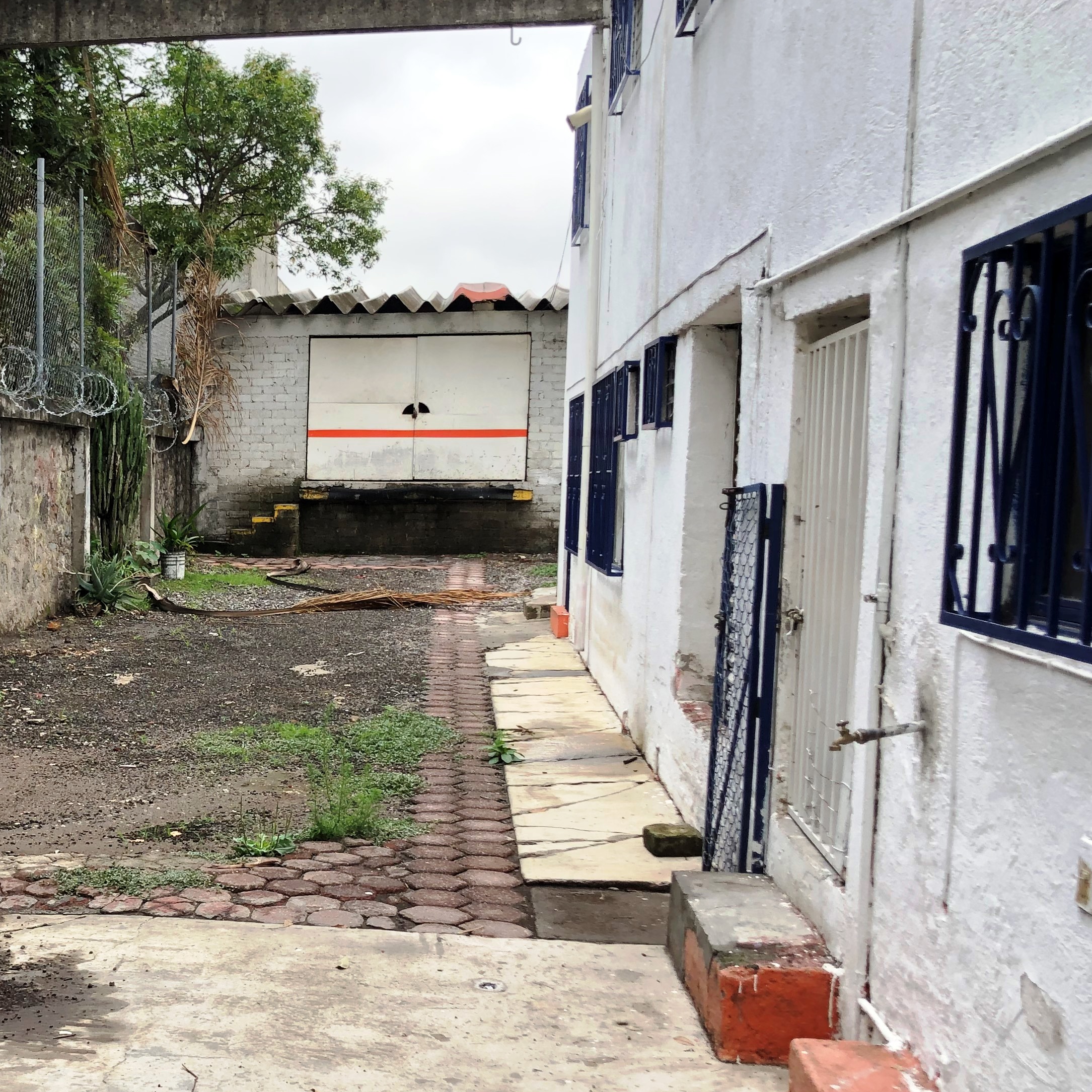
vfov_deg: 36.6
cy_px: 676
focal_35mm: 46
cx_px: 113
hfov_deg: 34.7
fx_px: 1642
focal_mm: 3.99
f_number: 1.8
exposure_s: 1/120
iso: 32
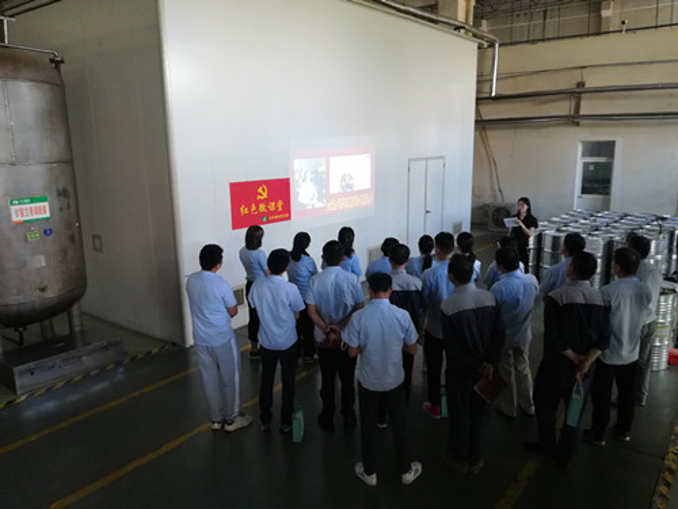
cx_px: 339
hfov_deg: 67.3
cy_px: 254
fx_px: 509
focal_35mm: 26
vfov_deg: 53.1
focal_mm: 3.83
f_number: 2.2
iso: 320
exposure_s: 1/25
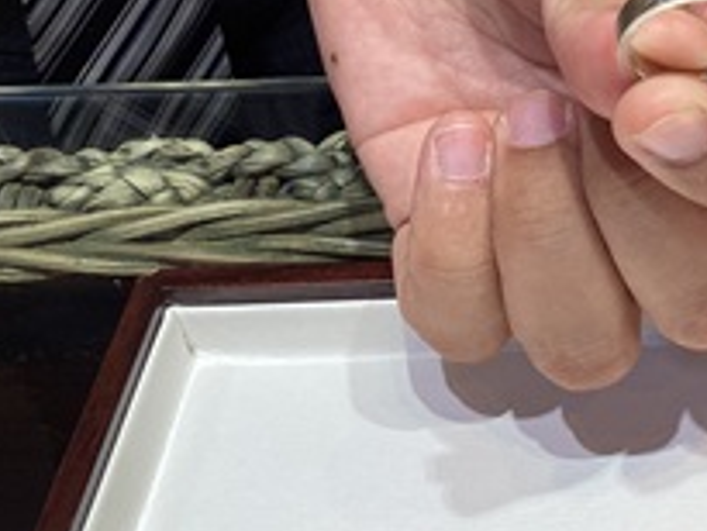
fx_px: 1390
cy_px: 64
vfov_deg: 21.2
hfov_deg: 26.6
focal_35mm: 68
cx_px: 752
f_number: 2.4
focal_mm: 3.3
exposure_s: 1/100
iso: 40
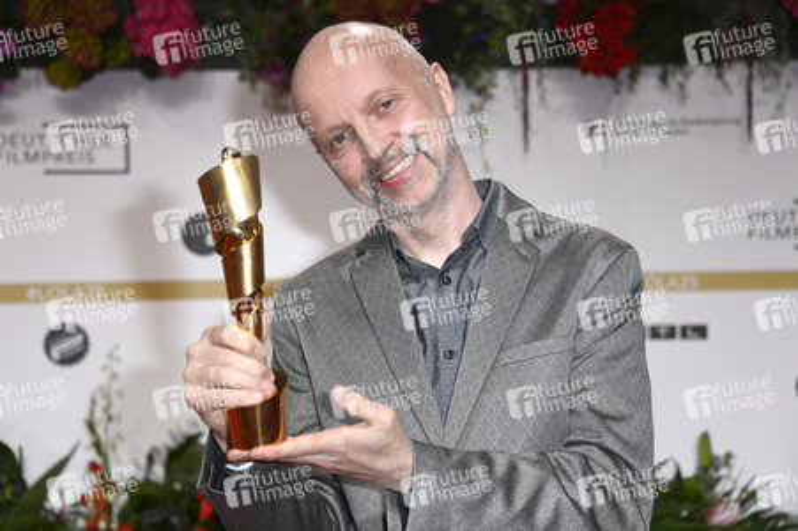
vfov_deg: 15.2
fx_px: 1993
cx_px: 399
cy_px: 266
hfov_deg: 22.6
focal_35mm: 90
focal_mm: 90
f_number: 5.6
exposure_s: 1/250
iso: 500
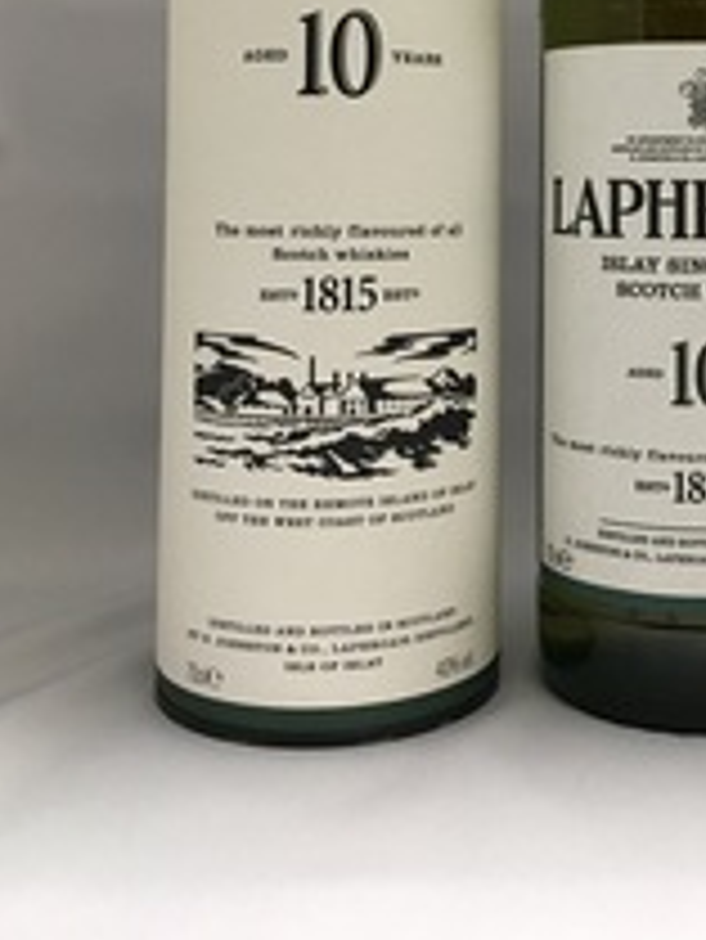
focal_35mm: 50
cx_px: 531
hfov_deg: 28.7
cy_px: 135
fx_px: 1358
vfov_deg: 36.3
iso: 200
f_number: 2.2
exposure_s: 1/17
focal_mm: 4.15
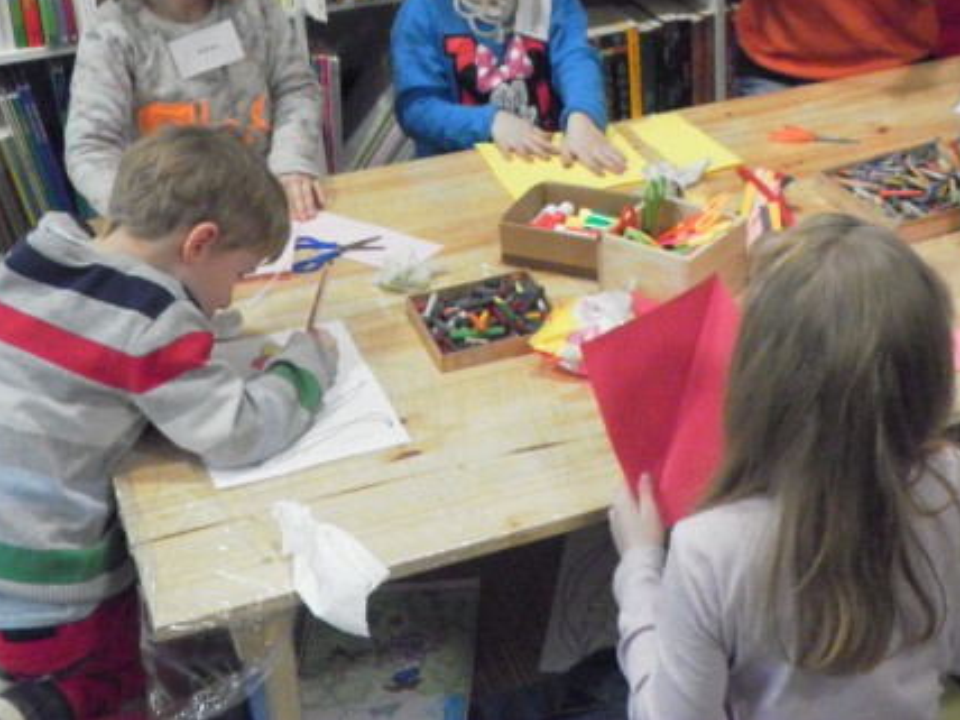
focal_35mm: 67
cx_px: 655
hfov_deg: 28.7
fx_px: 1858
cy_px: 133
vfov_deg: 21.6
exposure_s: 1/10
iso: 200
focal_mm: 7.3
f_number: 3.2
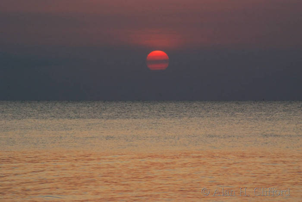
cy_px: 101
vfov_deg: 4.6
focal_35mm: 300
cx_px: 151
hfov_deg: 6.9
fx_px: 2520
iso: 800
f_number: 32
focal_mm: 200
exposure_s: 1/30
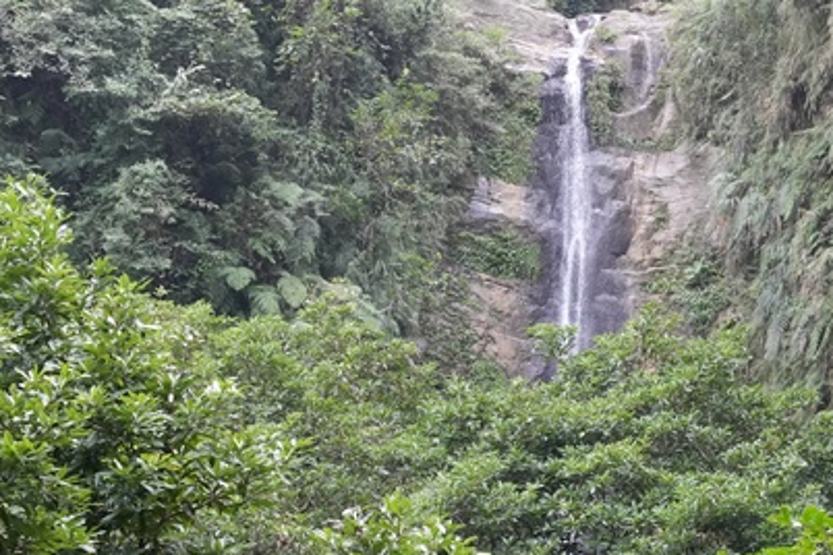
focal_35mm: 102
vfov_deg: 13.3
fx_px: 2360
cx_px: 613
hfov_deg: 19.9
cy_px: 548
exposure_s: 1/320
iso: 2500
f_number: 8
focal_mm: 40
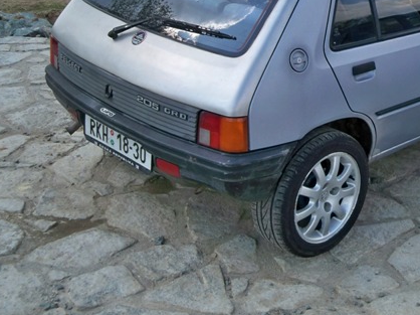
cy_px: 39
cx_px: 358
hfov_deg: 28.1
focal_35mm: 67
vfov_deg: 21.5
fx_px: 812
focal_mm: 6.2
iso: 80
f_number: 3.5
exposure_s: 1/400
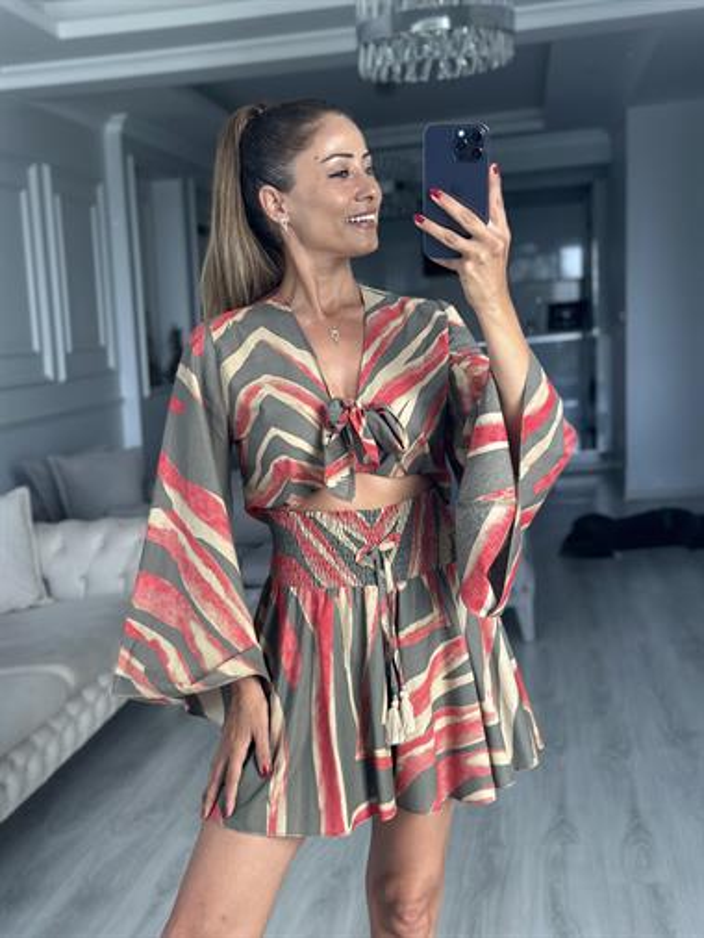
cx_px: 352
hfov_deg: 30.3
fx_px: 1300
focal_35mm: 48
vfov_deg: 39.6
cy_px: 469
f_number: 1.78
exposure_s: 1/134
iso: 100
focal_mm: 6.86
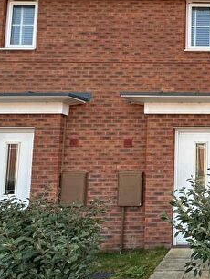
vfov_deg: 56.8
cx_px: 249
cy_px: 140
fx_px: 258
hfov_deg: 35.3
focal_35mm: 32
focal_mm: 2.22
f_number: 2.2
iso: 40
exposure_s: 1/341
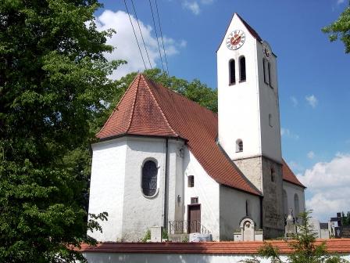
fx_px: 384
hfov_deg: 49.0
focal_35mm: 38
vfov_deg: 37.7
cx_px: 175
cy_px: 132
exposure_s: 1/326
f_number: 7.6
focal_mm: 8
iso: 100
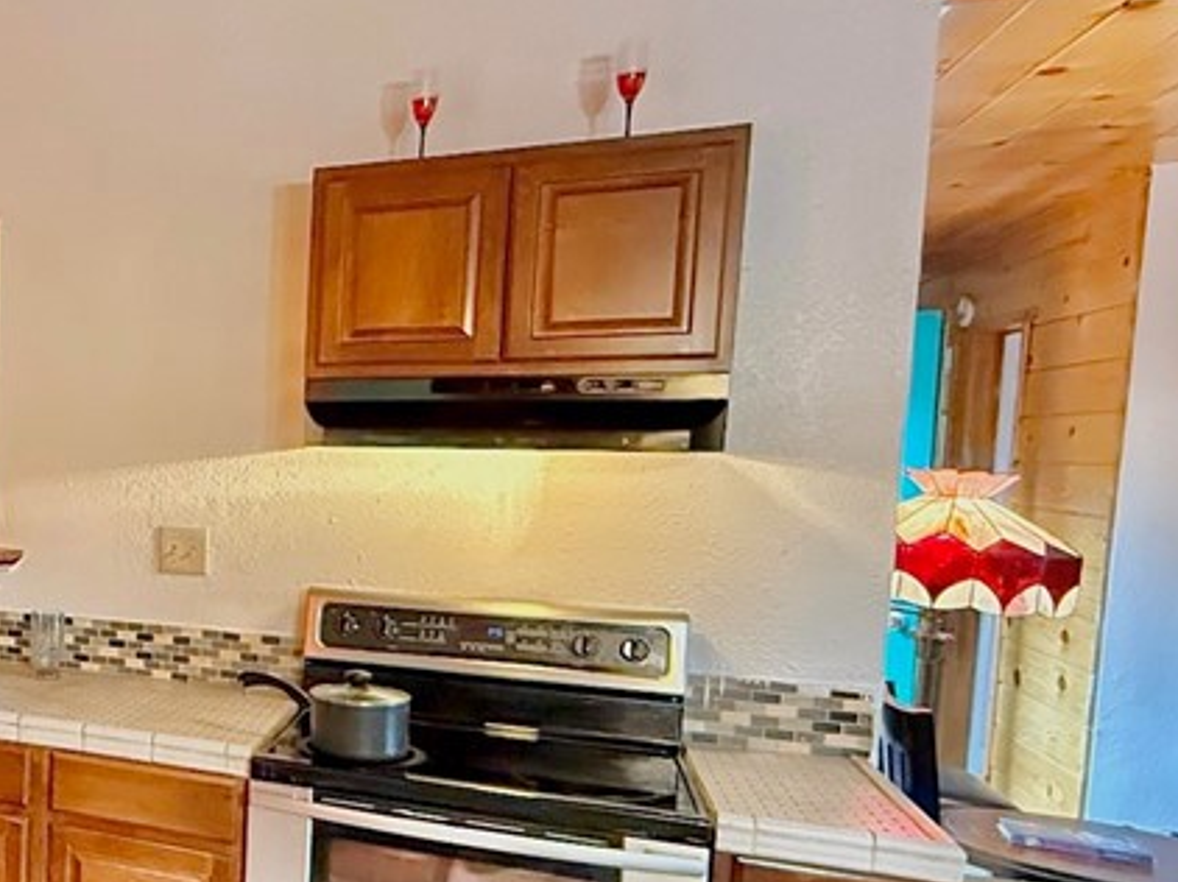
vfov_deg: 41.7
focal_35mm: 34
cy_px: 504
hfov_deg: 41.3
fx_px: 1156
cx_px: -159
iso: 1250
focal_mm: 2.22
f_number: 2.2
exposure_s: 1/60
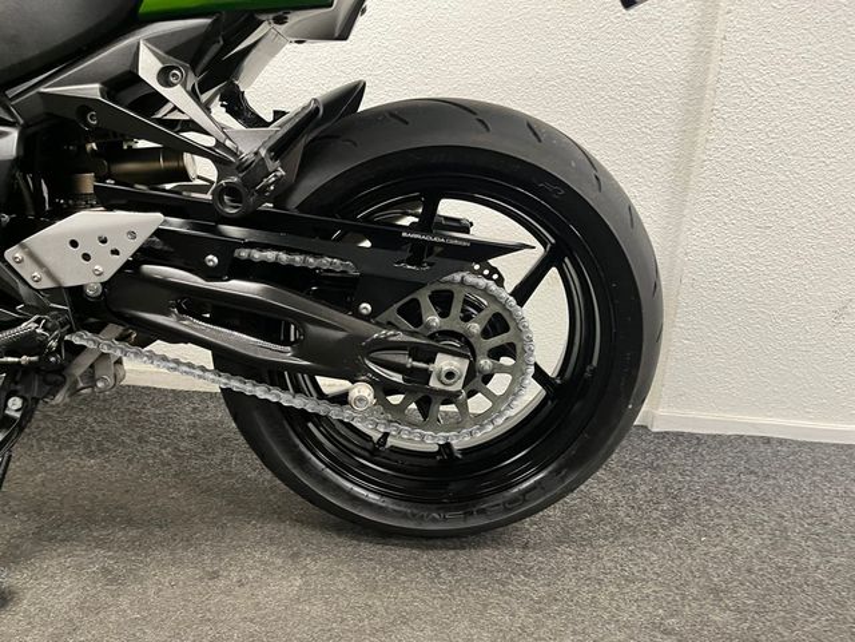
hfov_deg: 67.3
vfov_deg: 53.1
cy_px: 321
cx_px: 428
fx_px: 642
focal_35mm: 26
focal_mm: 5.1
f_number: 1.6
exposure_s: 1/50
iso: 200
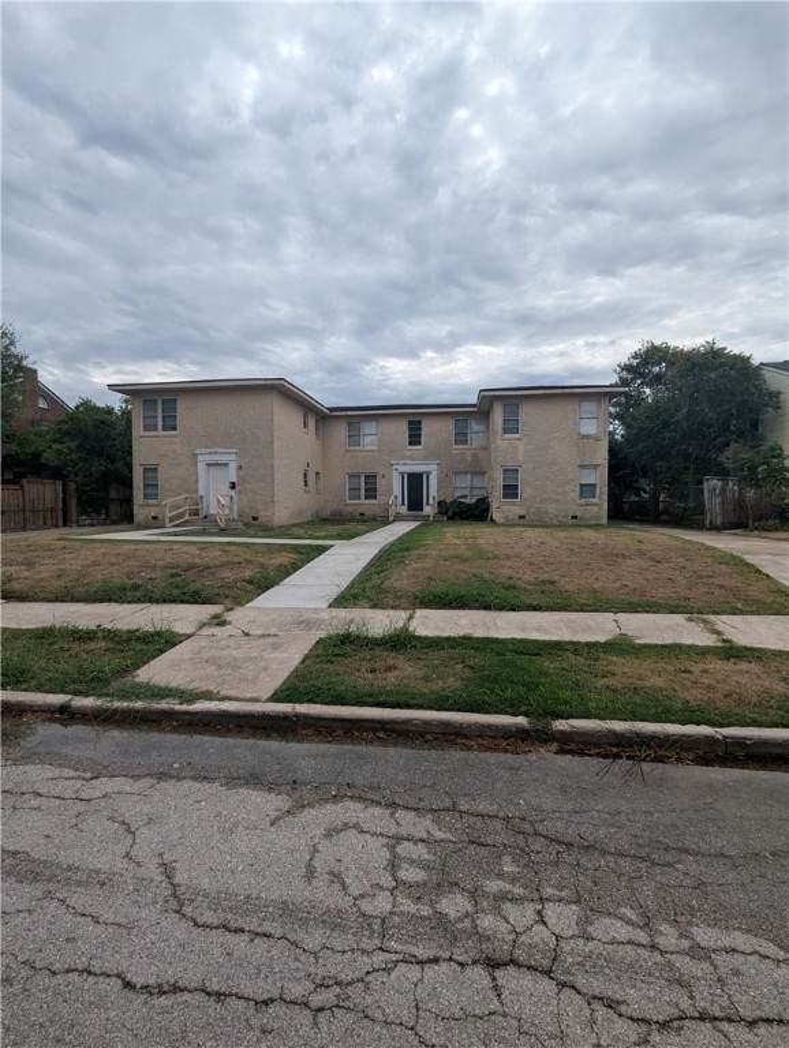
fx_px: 485
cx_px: 394
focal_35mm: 16
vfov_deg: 94.4
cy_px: 524
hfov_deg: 78.2
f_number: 2.2
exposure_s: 1/1976
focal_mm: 2.35
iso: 50
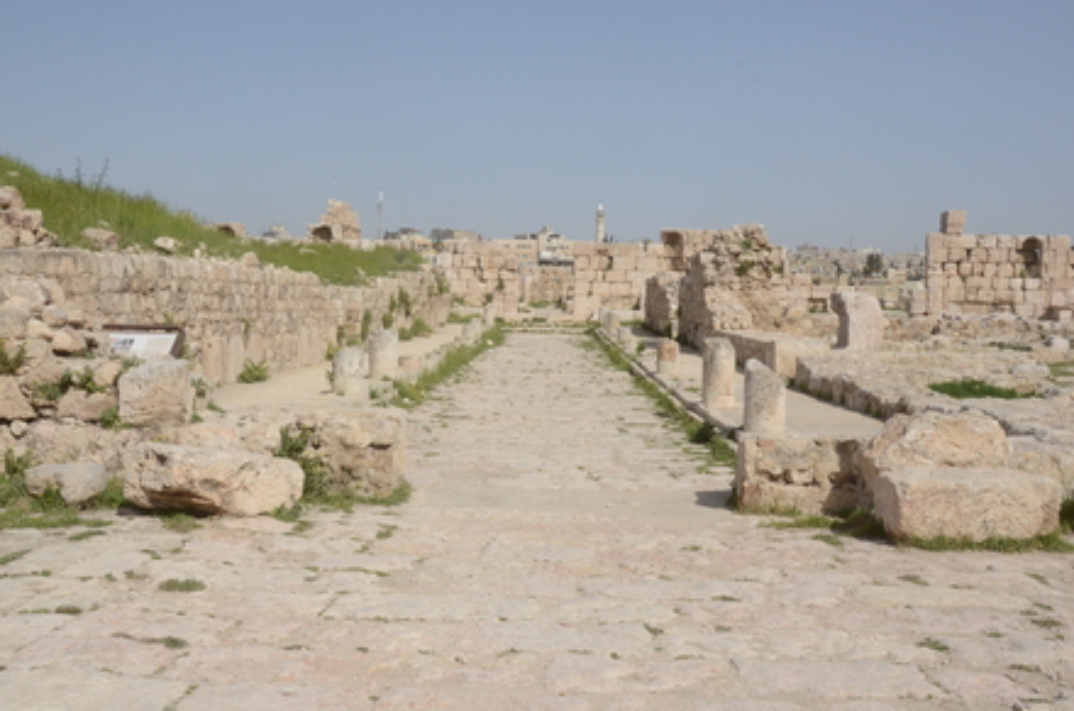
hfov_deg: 49.7
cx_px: 537
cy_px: 356
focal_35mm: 39
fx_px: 1161
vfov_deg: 34.0
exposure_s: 1/1000
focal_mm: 26
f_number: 16
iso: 800
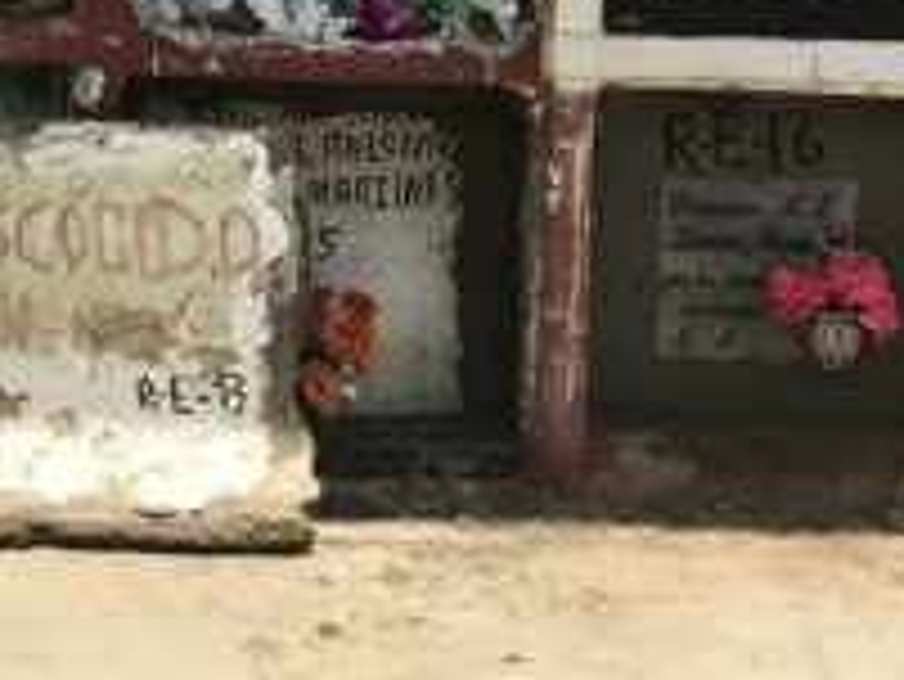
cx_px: -382
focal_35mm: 97
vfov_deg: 14.2
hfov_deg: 18.3
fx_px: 2535
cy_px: -369
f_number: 1.8
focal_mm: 3.99
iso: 20
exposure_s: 1/1953
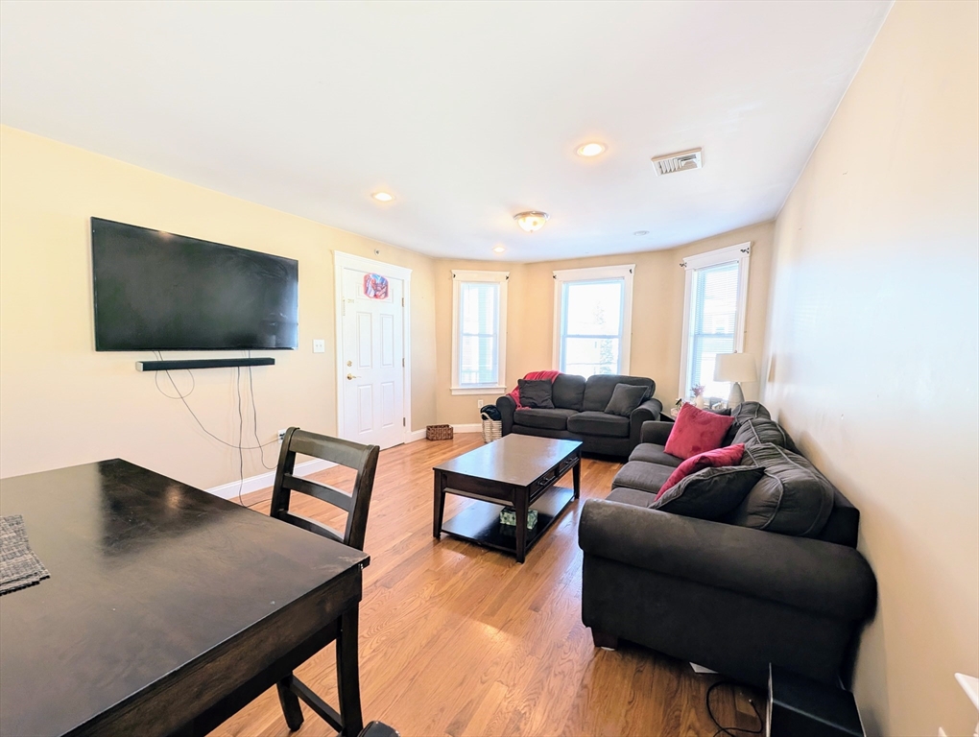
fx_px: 368
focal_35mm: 13
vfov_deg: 90.1
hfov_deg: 106.1
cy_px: 368
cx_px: 490
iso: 43
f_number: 2.2
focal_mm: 1.95
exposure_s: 1/49.6
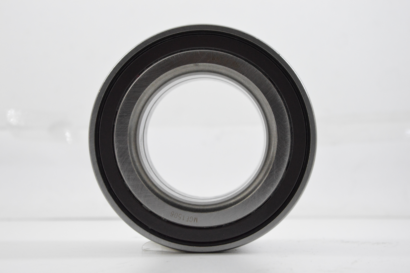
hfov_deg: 21.9
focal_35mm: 93
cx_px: 205
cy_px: 136
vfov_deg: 14.7
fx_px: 1058
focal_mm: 62
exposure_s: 1/100
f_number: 8
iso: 3200
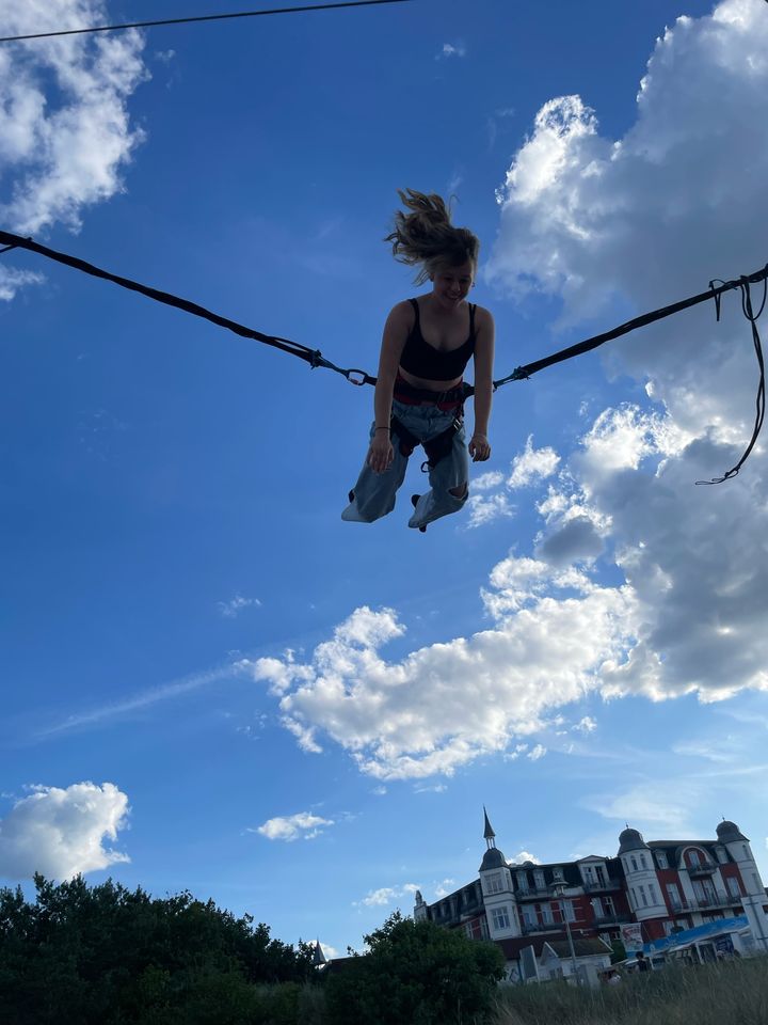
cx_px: 384
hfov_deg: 53.1
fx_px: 769
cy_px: 512
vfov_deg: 67.3
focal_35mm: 26
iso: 32
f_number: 1.6
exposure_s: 1/5291
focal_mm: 4.2
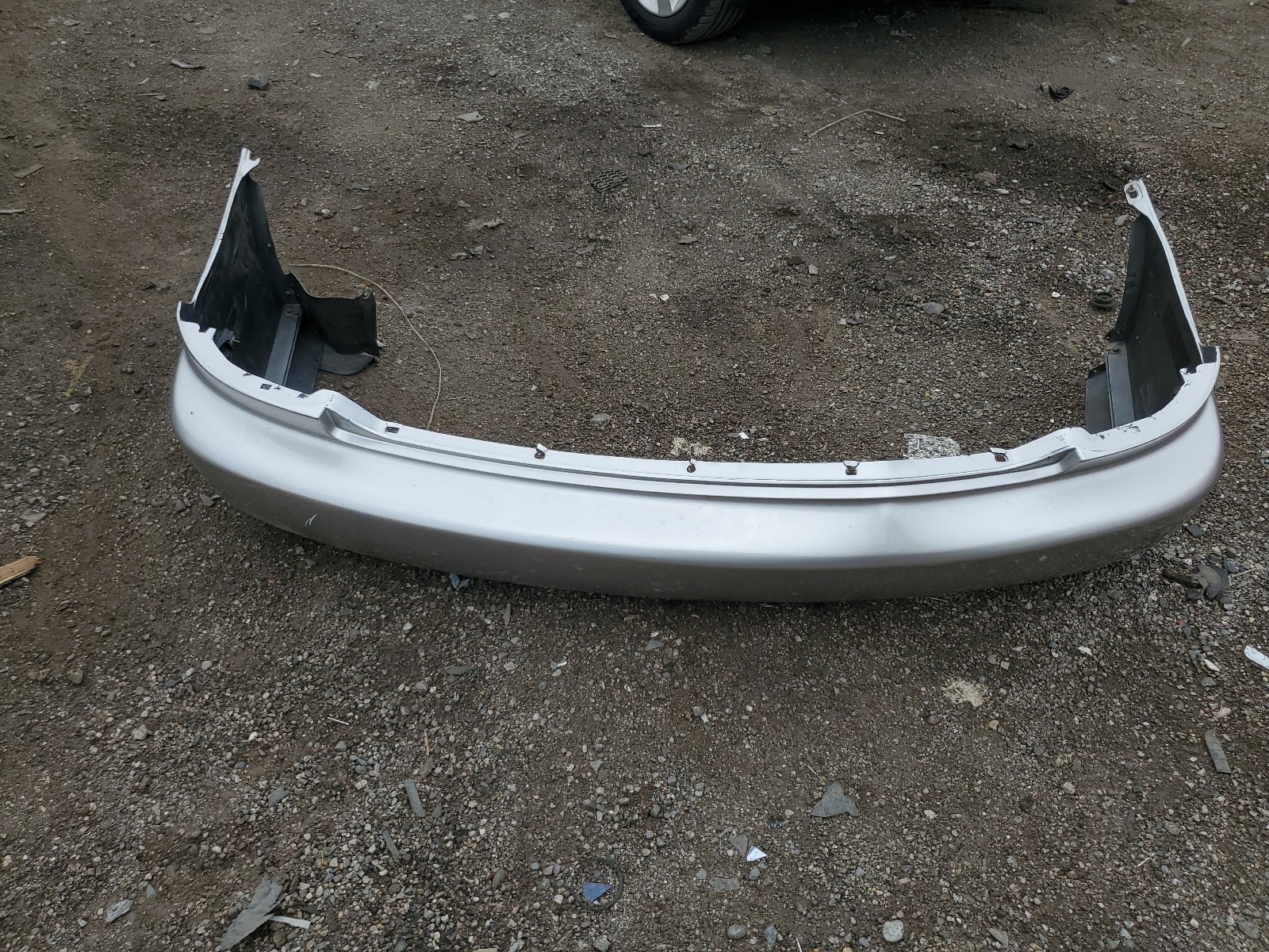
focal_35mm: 26
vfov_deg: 53.1
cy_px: 476
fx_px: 953
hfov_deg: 67.3
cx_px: 634
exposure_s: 1/2000
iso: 50
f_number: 1.5
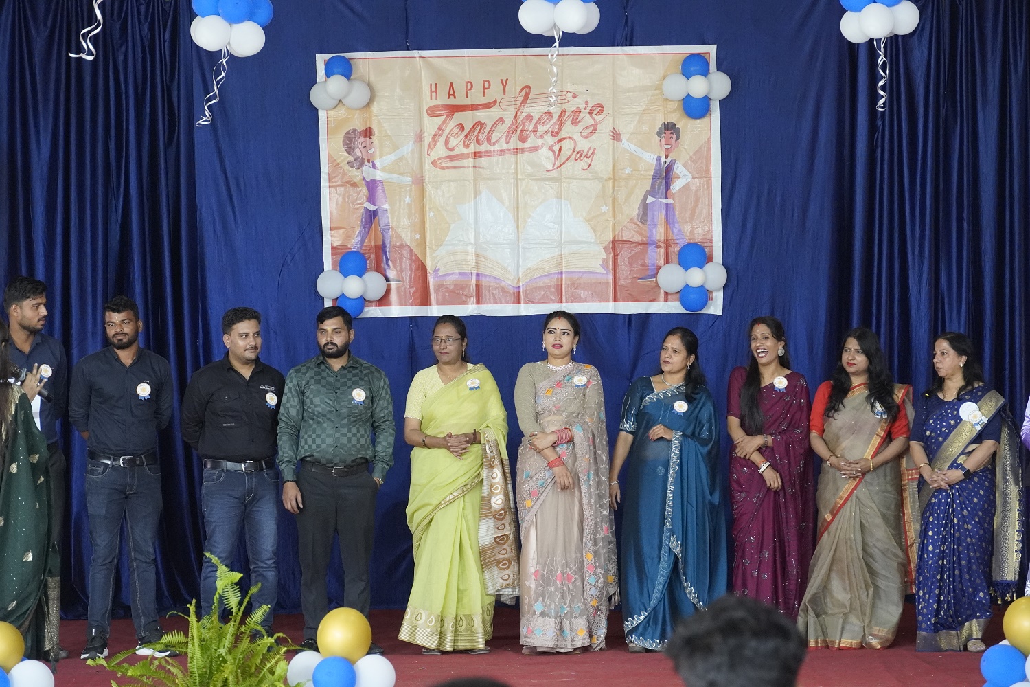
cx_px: 515
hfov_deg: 16.5
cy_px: 344
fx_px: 3562
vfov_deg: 11.0
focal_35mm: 124
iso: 3200
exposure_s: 1/160
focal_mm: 83
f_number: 5.6
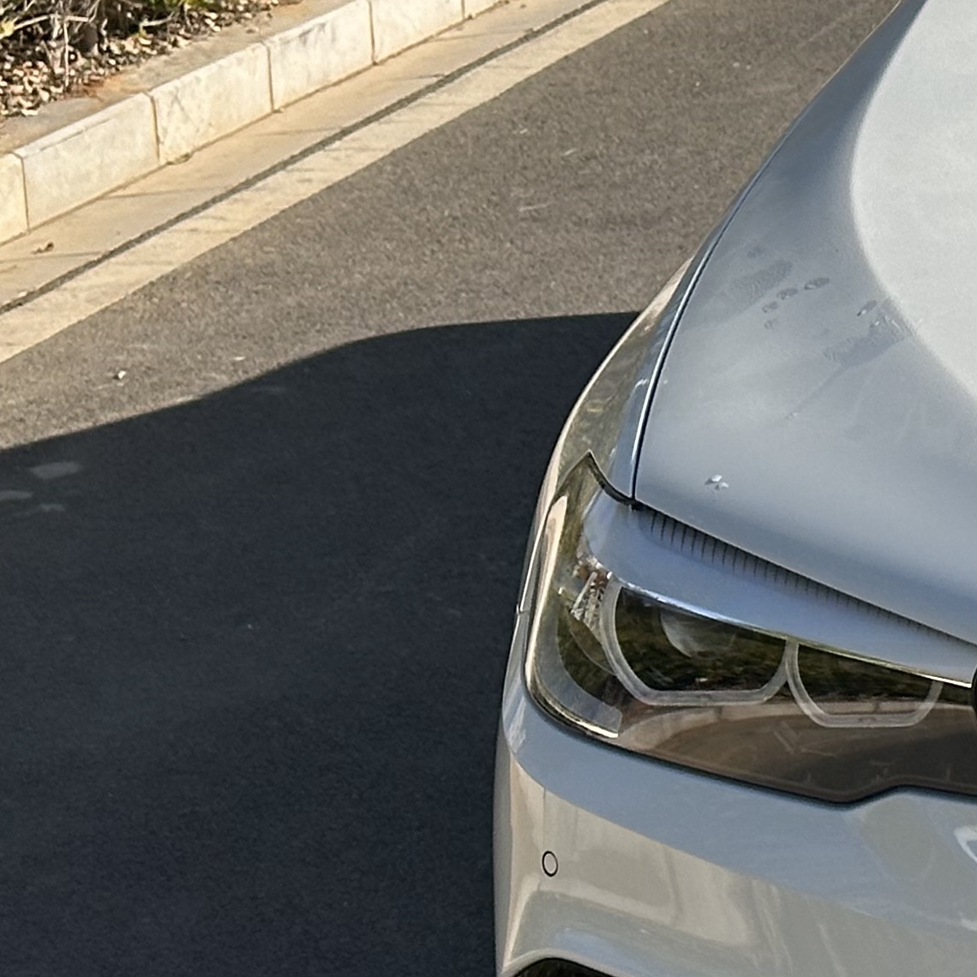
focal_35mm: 150
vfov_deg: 11.6
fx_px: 4790
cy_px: 462
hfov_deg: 10.9
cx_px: 1712
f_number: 1.78
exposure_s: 1/5263
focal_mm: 6.86
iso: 64
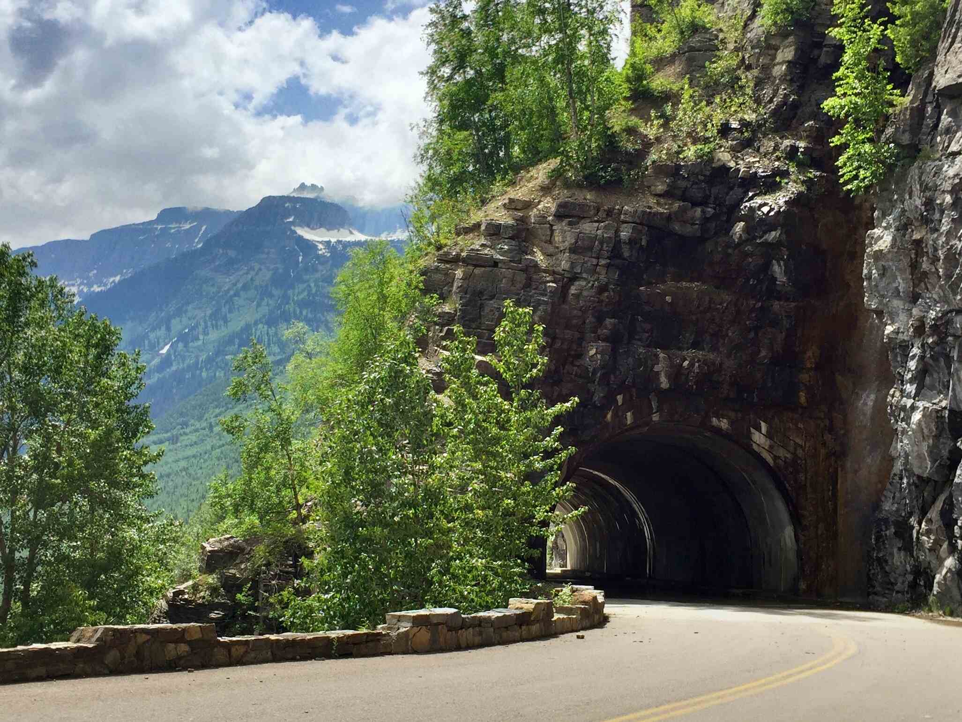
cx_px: 481
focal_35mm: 29
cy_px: 361
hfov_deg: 61.7
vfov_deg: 48.2
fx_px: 806
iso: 32
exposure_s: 1/20000
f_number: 2.2
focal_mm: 4.15
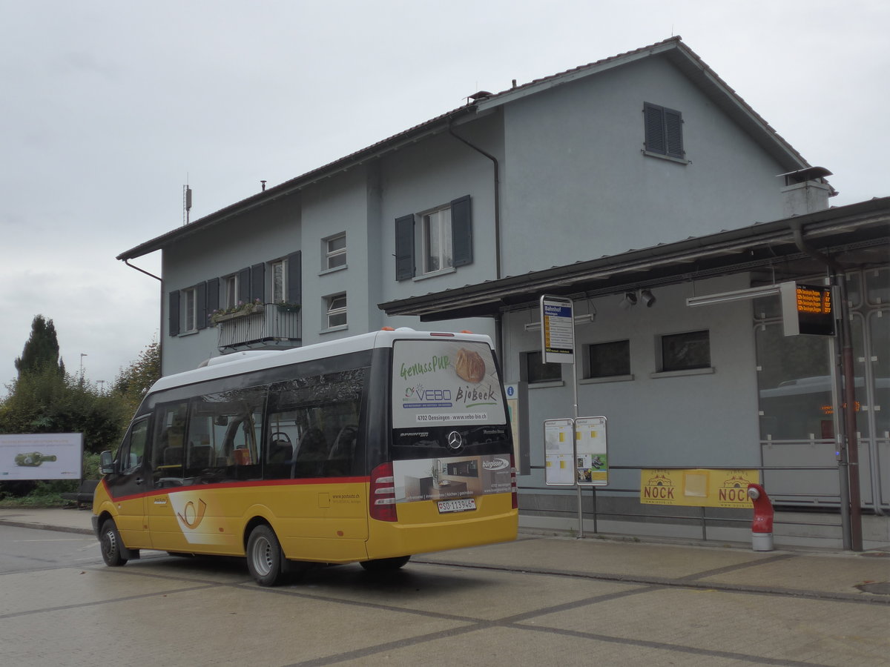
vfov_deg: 35.1
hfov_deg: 45.8
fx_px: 1054
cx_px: 445
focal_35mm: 41
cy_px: 334
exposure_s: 1/400
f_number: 2.6
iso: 160
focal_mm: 8.4
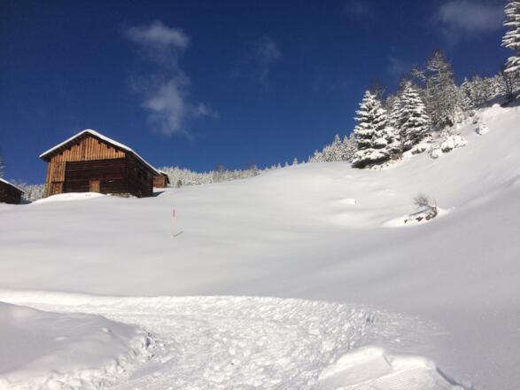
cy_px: 195
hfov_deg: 61.7
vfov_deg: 48.2
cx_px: 260
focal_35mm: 29
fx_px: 436
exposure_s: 1/8264
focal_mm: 4.15
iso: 40
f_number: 2.2
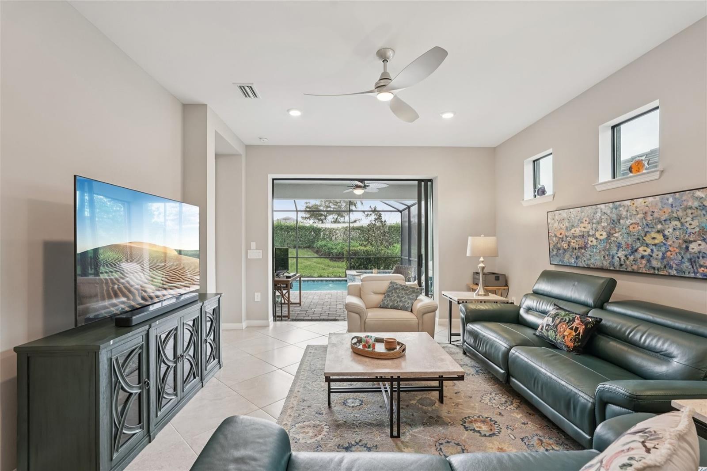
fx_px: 314
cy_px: 236
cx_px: 354
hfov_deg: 96.7
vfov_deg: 73.7
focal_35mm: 16
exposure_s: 1/40
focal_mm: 16
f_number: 8
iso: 400
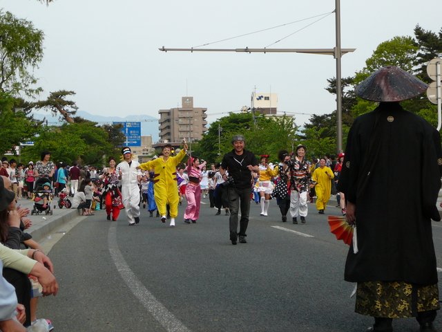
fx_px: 1341
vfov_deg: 14.1
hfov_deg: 18.7
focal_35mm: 105
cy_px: 166
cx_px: 221
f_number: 3.9
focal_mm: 15.6
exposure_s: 1/250
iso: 100
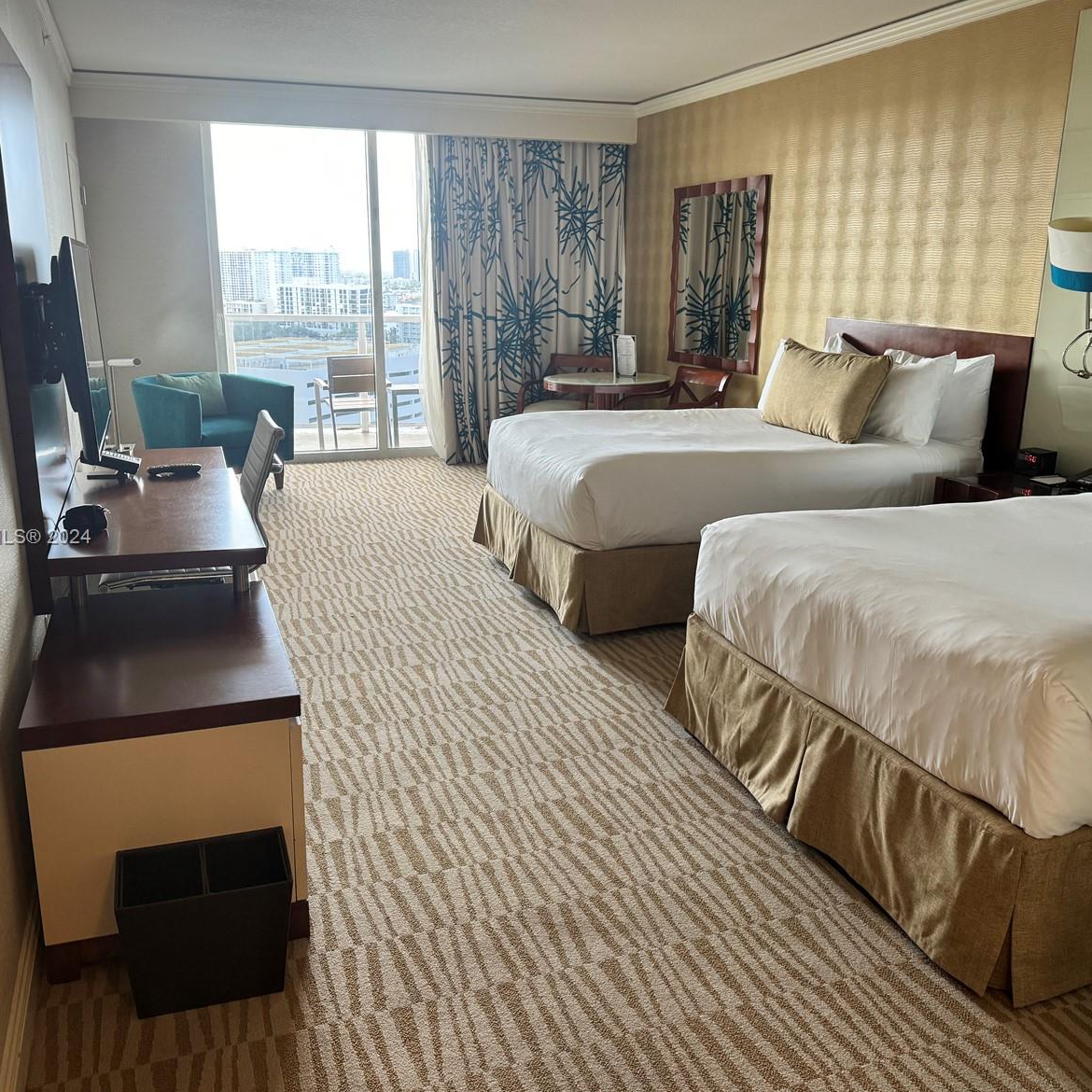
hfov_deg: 55.6
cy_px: 539
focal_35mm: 29
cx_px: 539
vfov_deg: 55.6
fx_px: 1035
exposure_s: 1/120
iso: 160
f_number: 1.78
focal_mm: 6.86
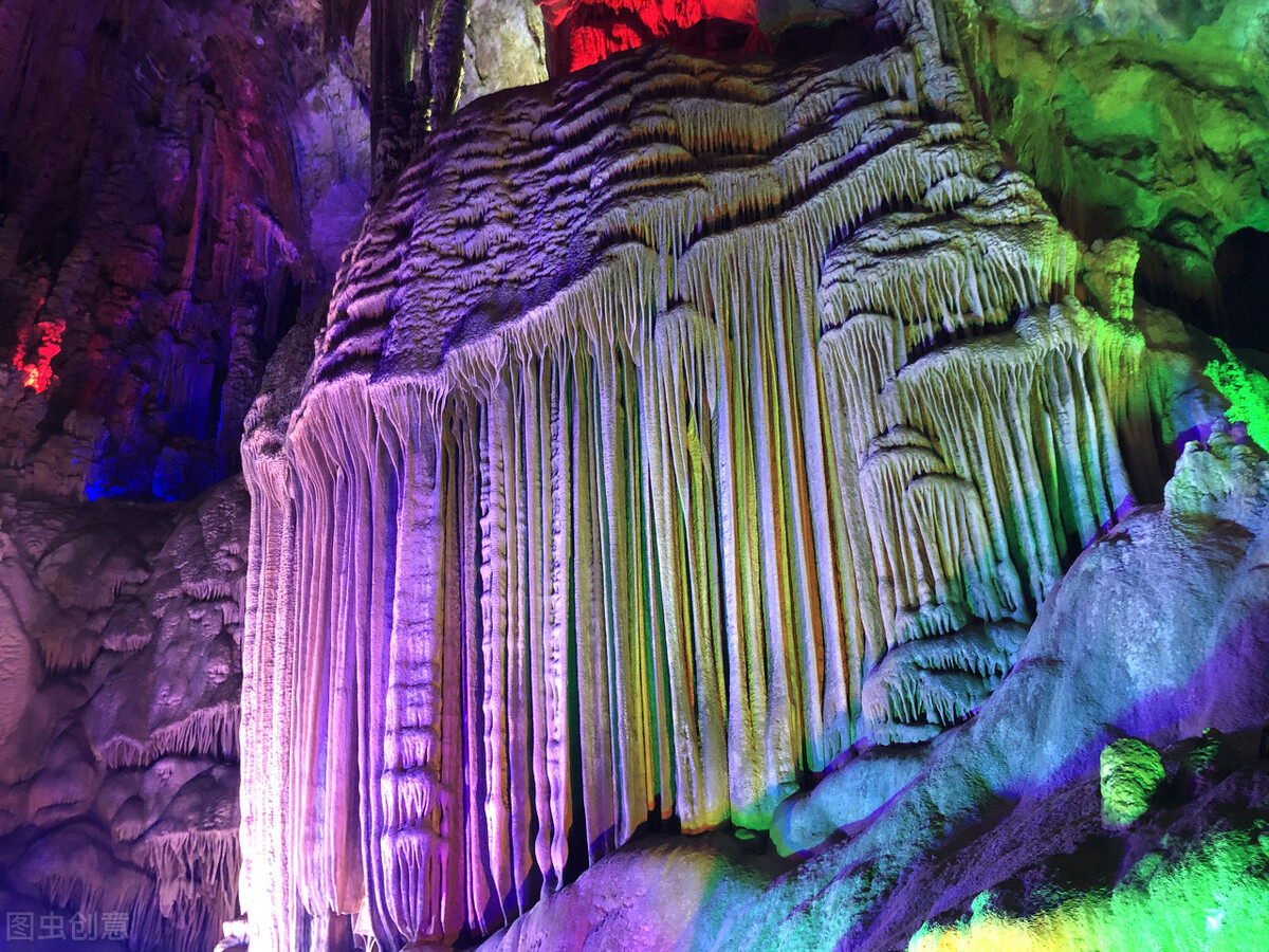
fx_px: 1026
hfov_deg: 63.4
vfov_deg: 49.7
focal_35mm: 28
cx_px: 634
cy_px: 476
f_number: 1.8
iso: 100
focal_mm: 3.99
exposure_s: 1/9
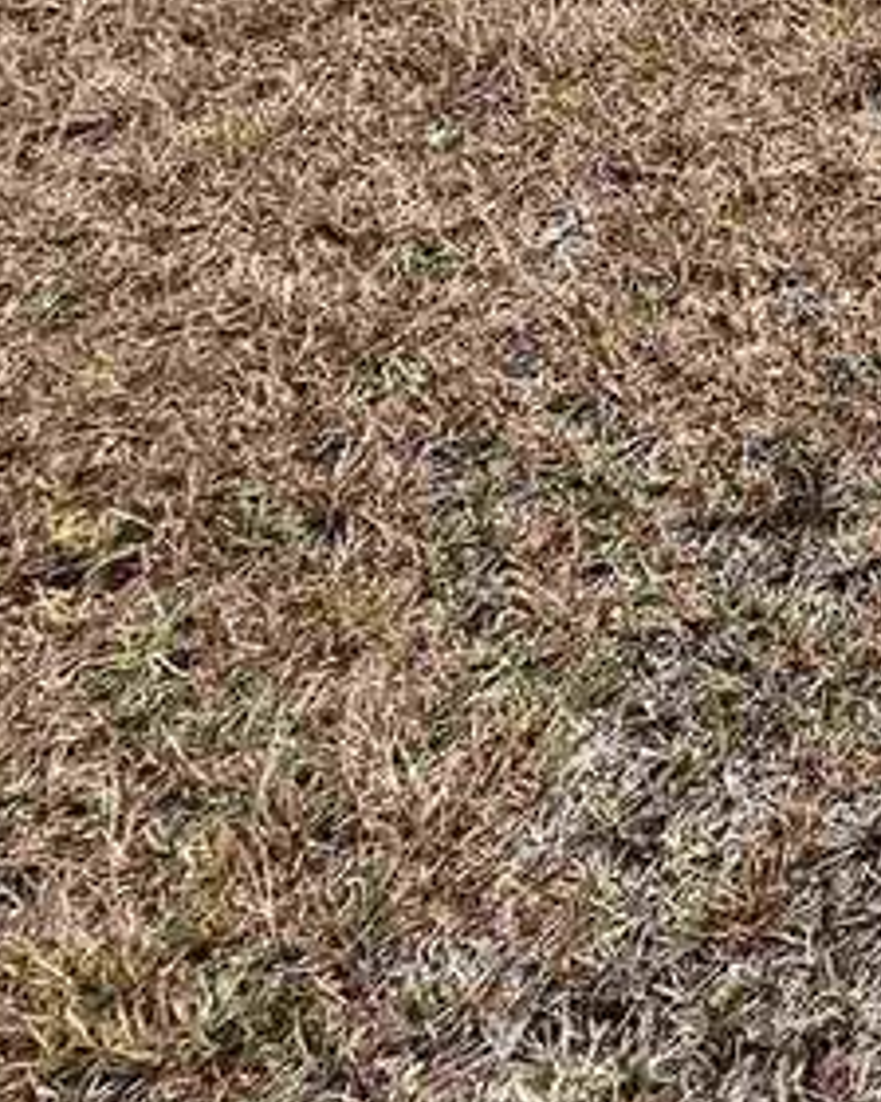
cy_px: -590
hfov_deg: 16.0
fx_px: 1890
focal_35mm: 58
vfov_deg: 24.5
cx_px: 2002
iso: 32
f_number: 1.8
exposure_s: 1/457
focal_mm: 1.57
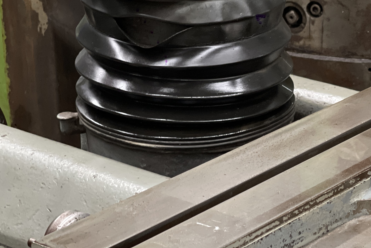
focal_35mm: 128
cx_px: 346
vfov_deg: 10.7
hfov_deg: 15.8
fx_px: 1319
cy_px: 184
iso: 320
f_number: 2.2
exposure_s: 1/40
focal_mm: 7.5
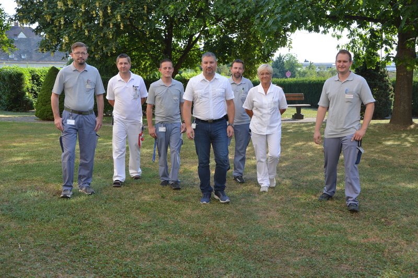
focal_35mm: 39
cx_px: 209
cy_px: 139
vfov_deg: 34.2
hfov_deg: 49.6
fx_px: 452
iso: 100
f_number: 5.6
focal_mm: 26
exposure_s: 1/125
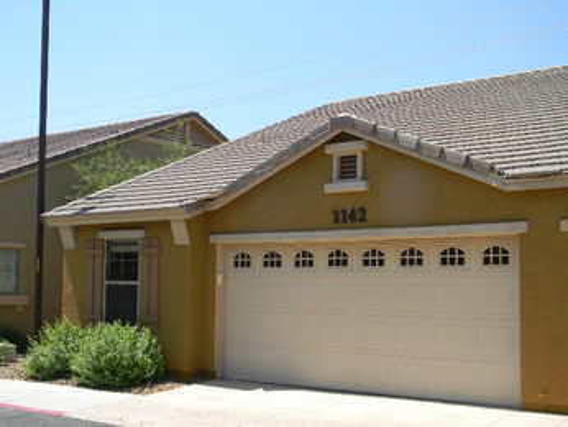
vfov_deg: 30.9
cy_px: 214
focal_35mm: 47
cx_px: 284
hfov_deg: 40.4
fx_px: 772
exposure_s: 1/711
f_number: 3.9
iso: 112
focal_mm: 8.6
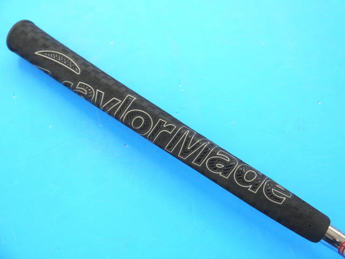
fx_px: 458
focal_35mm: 46
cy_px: 130
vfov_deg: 31.5
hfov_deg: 41.2
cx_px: 172
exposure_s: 1/100
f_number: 4.4
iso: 800
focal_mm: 23
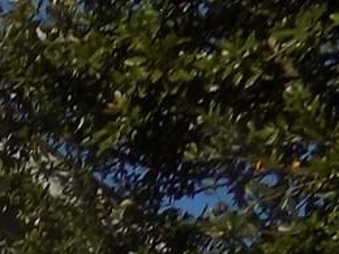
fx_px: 1773
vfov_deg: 7.1
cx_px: -729
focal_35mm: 181
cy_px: 821
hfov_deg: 8.7
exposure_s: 1/200
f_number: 9.9
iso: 80
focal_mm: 4
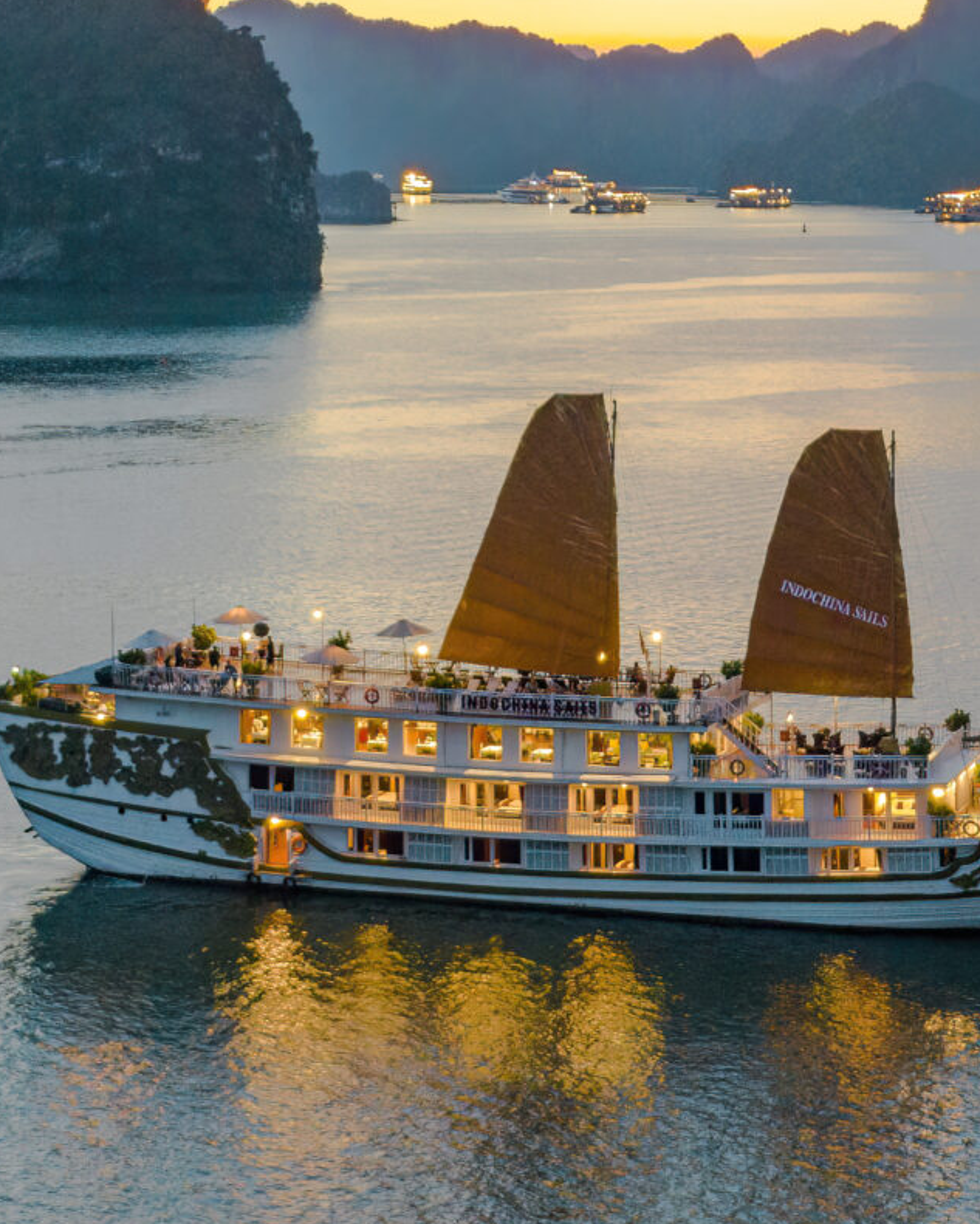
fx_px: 3081
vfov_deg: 22.5
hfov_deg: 18.0
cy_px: 507
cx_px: 749
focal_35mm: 85
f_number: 2.8
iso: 800
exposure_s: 1/6
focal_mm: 10.26
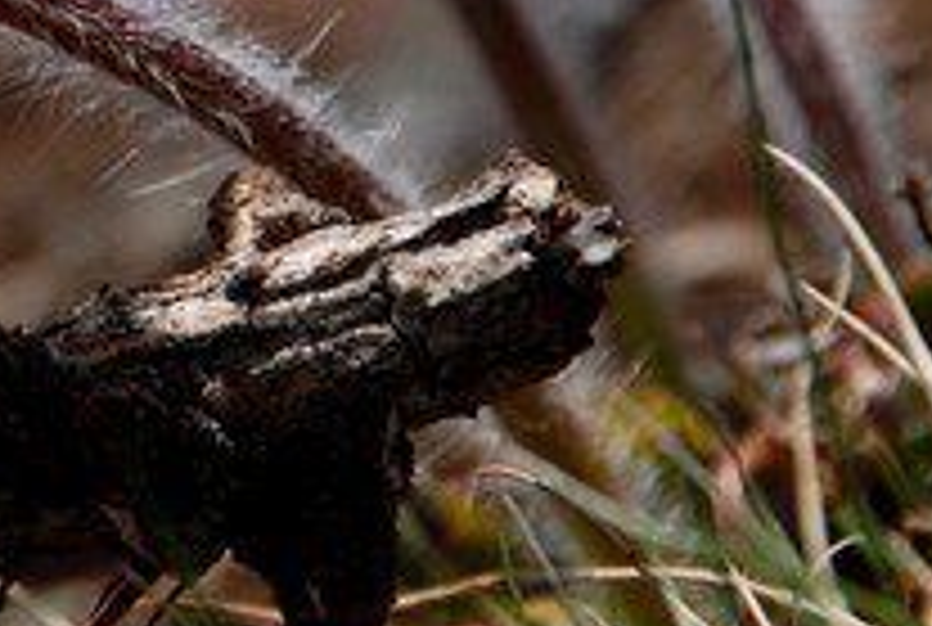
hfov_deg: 3.0
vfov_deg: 2.0
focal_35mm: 684
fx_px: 17738
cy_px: -281
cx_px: -248
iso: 125
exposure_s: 1/320
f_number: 8
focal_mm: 135
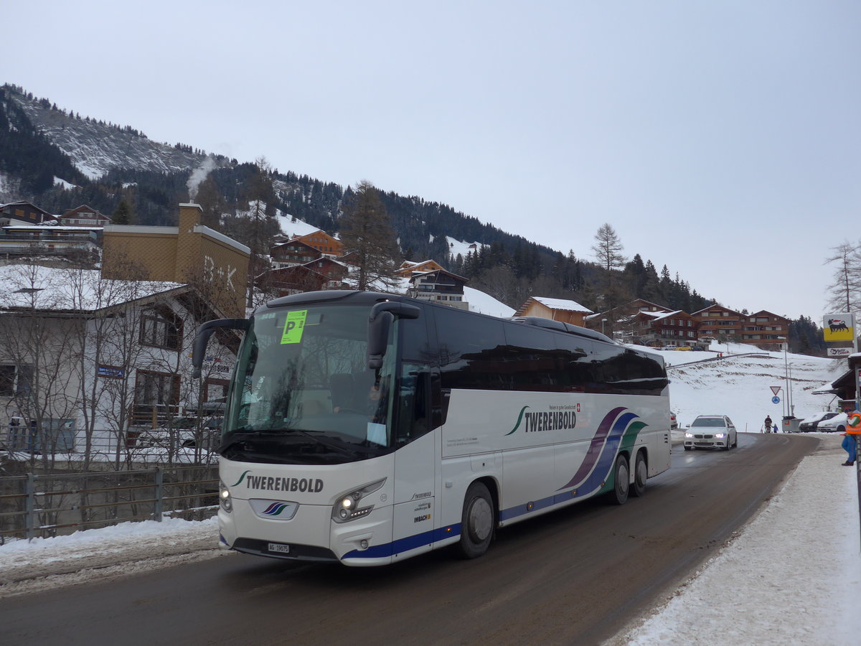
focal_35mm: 29
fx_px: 721
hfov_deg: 61.7
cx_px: 430
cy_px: 323
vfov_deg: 48.2
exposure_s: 1/250
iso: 80
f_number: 2.8
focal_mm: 6
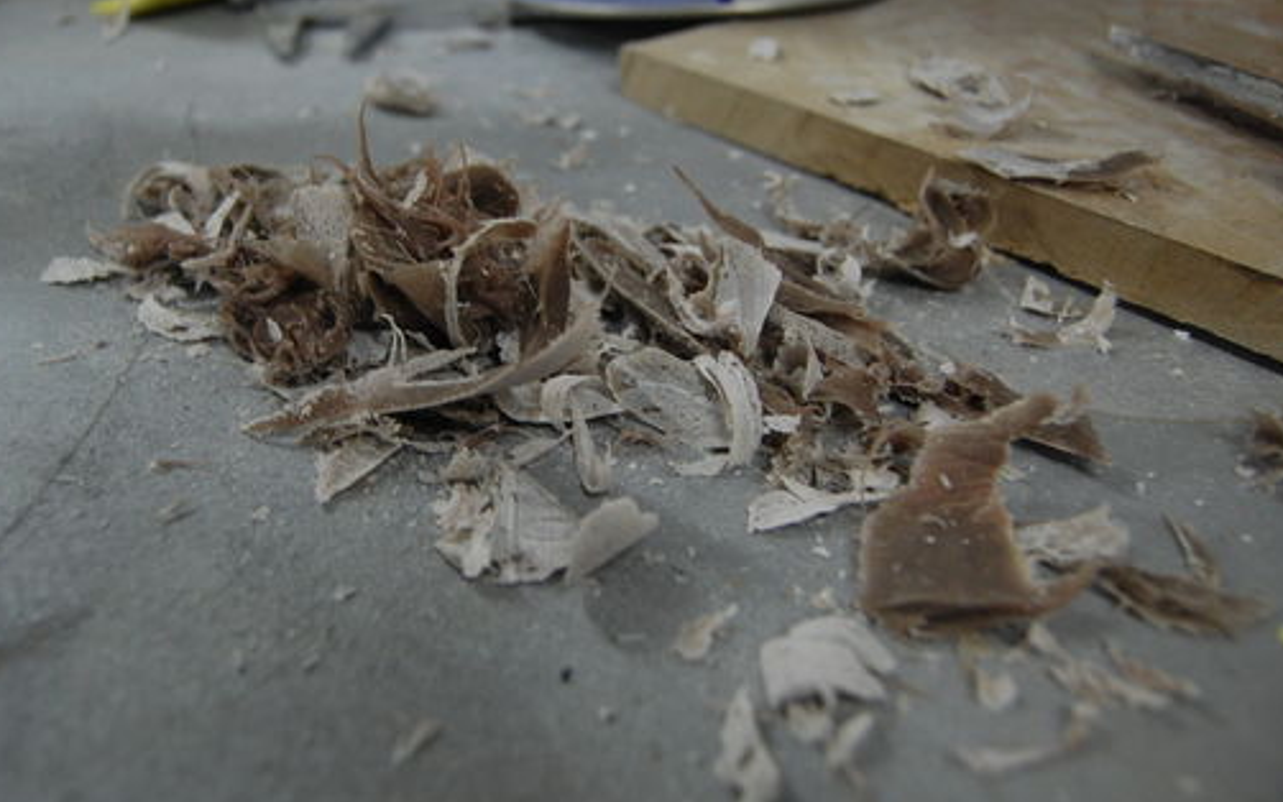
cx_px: 539
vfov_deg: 36.2
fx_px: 1224
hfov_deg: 55.1
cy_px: 332
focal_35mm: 35
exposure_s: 1/30
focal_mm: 18
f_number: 3.5
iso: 800
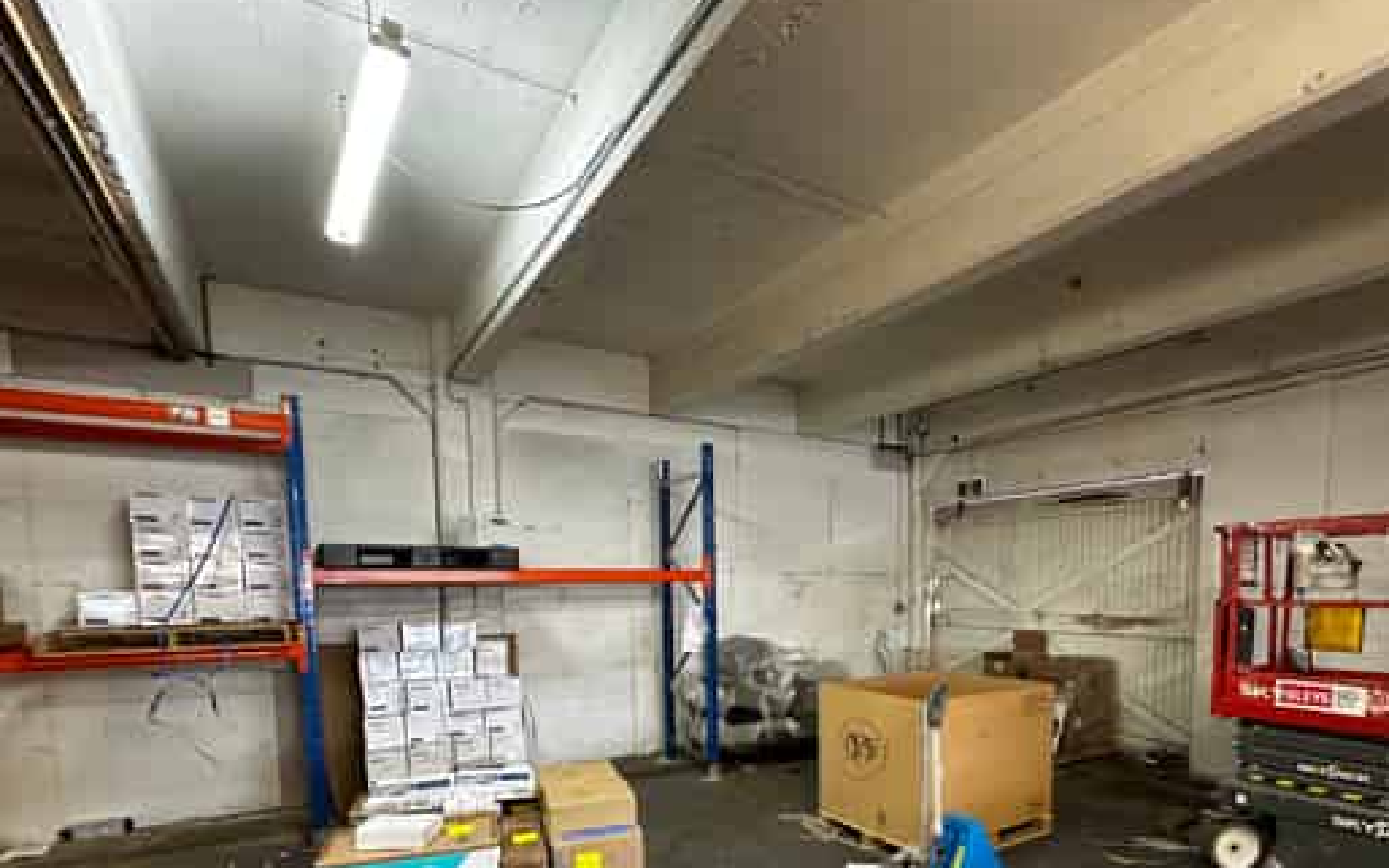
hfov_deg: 87.6
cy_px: 648
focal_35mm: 19
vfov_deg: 59.0
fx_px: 719
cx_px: 781
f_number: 2.2
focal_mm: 2.22
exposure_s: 1/50
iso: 640
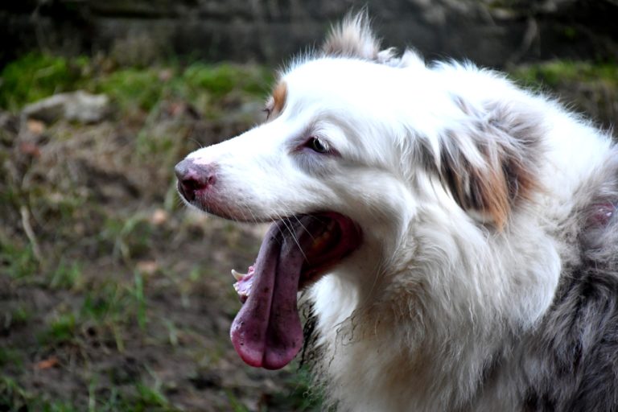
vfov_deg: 8.7
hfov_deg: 13.1
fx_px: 2695
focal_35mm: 157
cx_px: 309
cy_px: 206
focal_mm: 105
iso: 3200
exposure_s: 1/500
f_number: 5.6
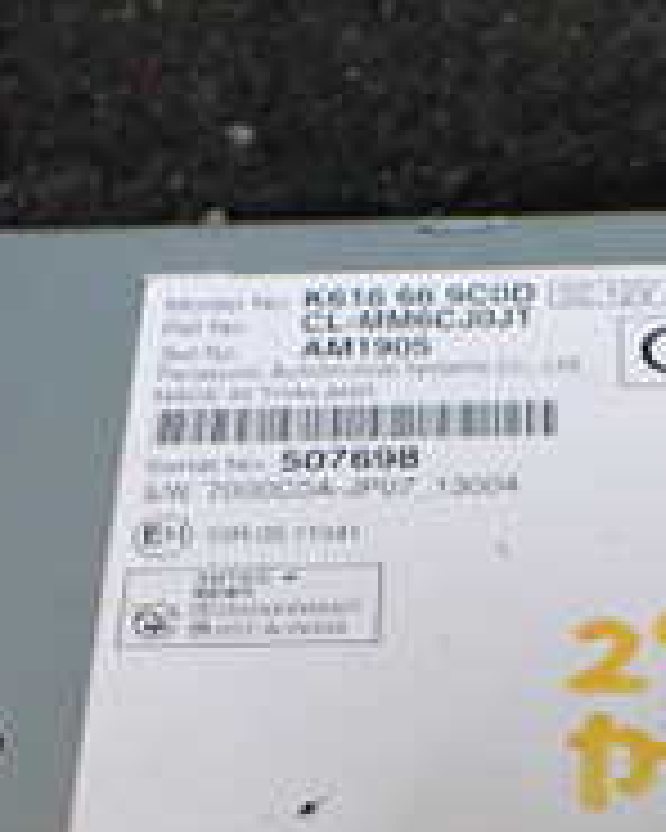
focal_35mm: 95
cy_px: 819
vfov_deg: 19.6
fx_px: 2341
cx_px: 504
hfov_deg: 16.1
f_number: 2.3
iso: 500
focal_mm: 5.4
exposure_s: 1/125
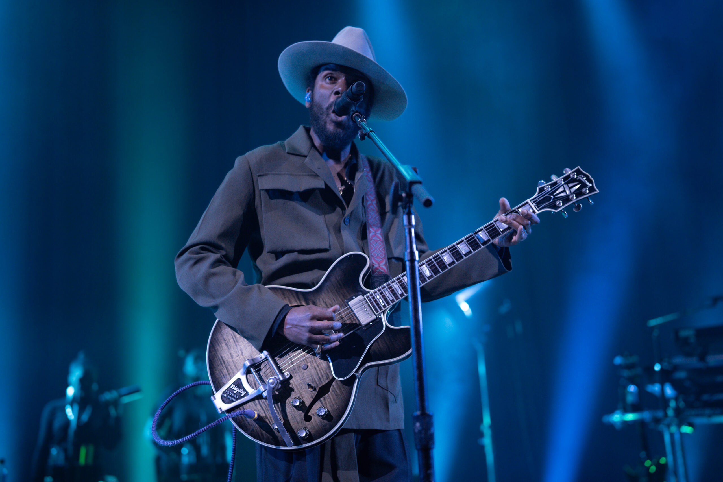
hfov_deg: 39.6
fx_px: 1004
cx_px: 362
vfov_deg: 27.0
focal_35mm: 50
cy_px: 241
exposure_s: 1/160
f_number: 2
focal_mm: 50
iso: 3200
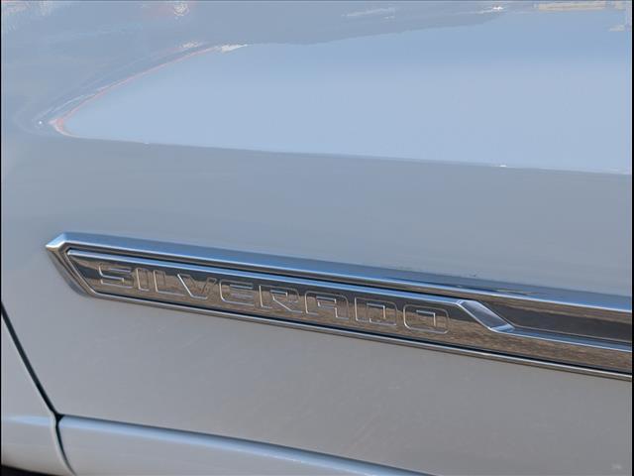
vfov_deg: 29.7
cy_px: 238
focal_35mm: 49
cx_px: 317
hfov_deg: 38.9
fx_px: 897
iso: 23
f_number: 1.68
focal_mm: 6.9
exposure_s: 1/333
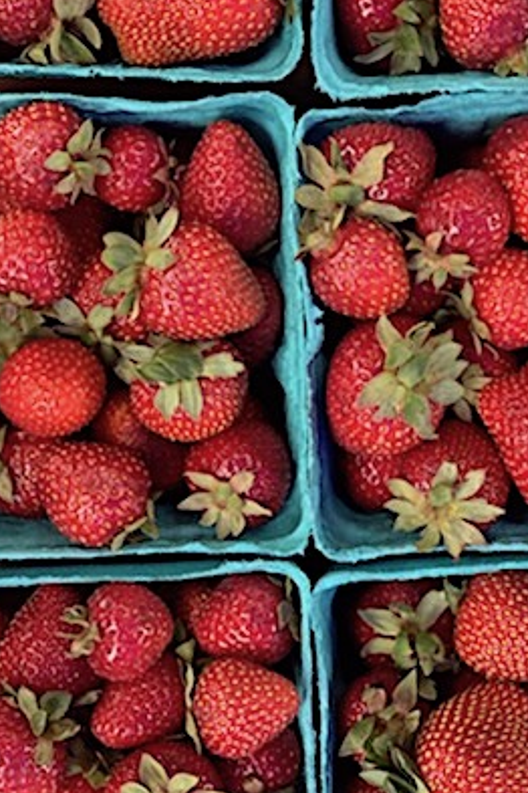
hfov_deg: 20.6
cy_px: 315
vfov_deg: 30.4
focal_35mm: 66
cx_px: 298
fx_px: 1452
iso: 125
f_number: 2.4
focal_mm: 6
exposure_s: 1/122
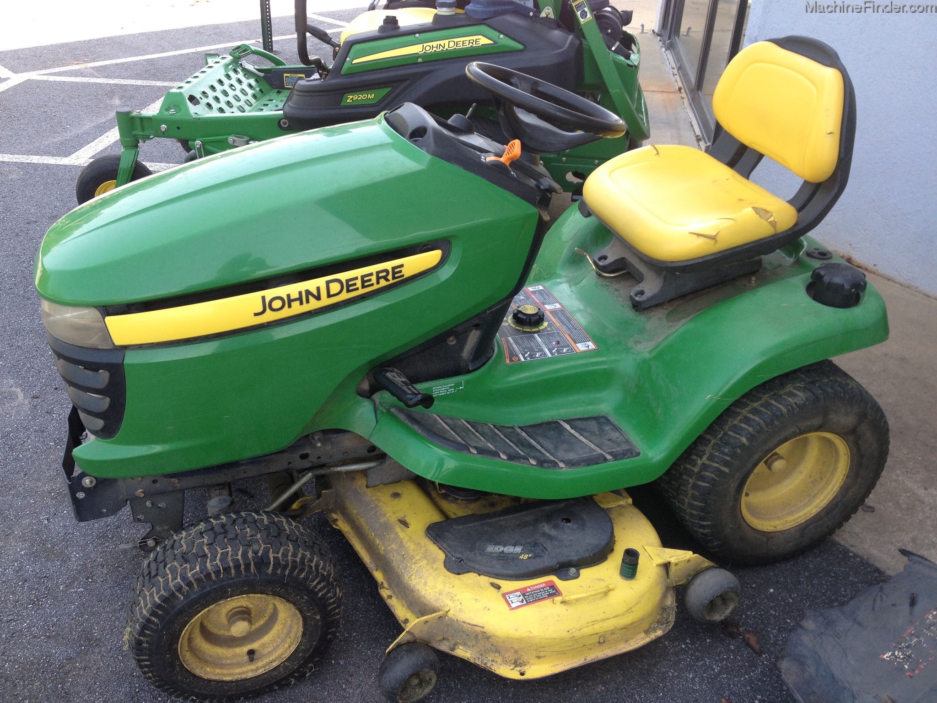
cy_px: 352
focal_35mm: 35
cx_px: 468
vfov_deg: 40.7
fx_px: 947
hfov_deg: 52.6
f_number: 2.4
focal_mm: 4.28
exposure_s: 1/132
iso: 50
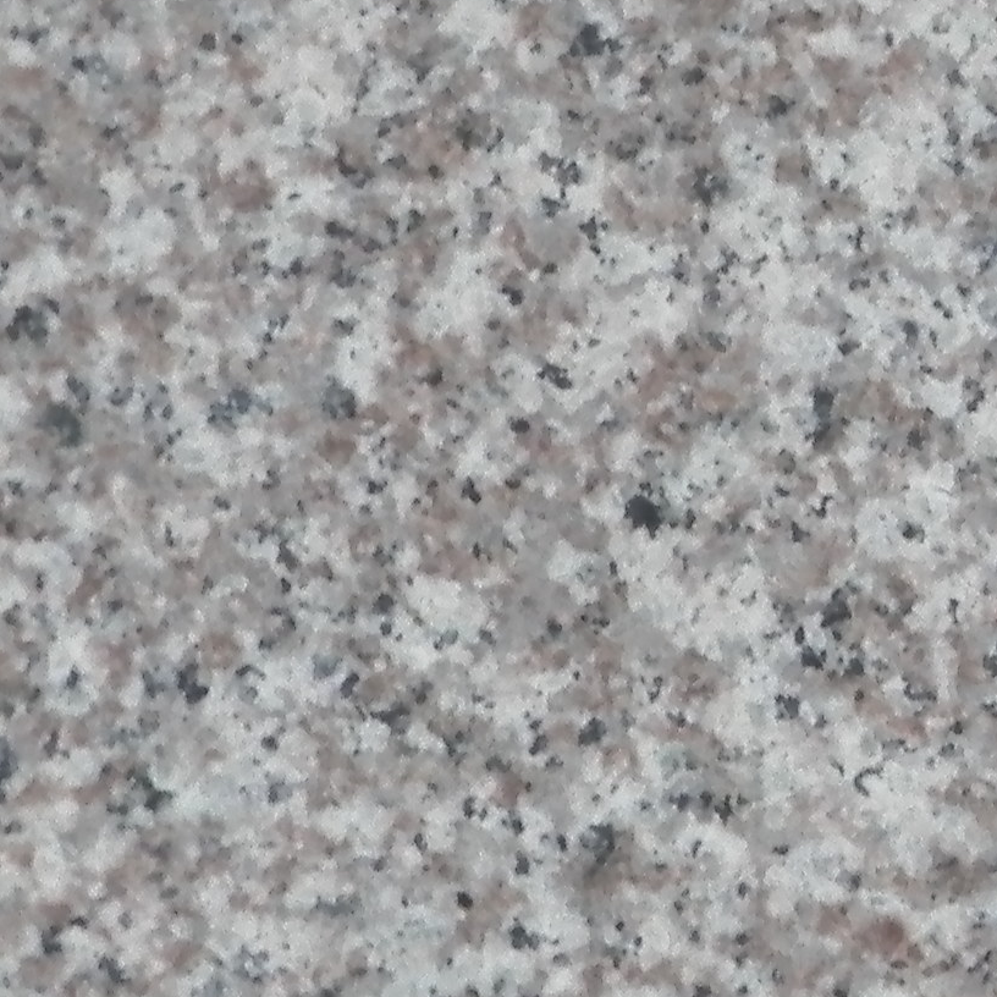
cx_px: 2070
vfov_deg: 2.3
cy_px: -116
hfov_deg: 2.3
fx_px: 24895
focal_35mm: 764
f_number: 4.9
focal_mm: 27.4
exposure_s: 1/20
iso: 200
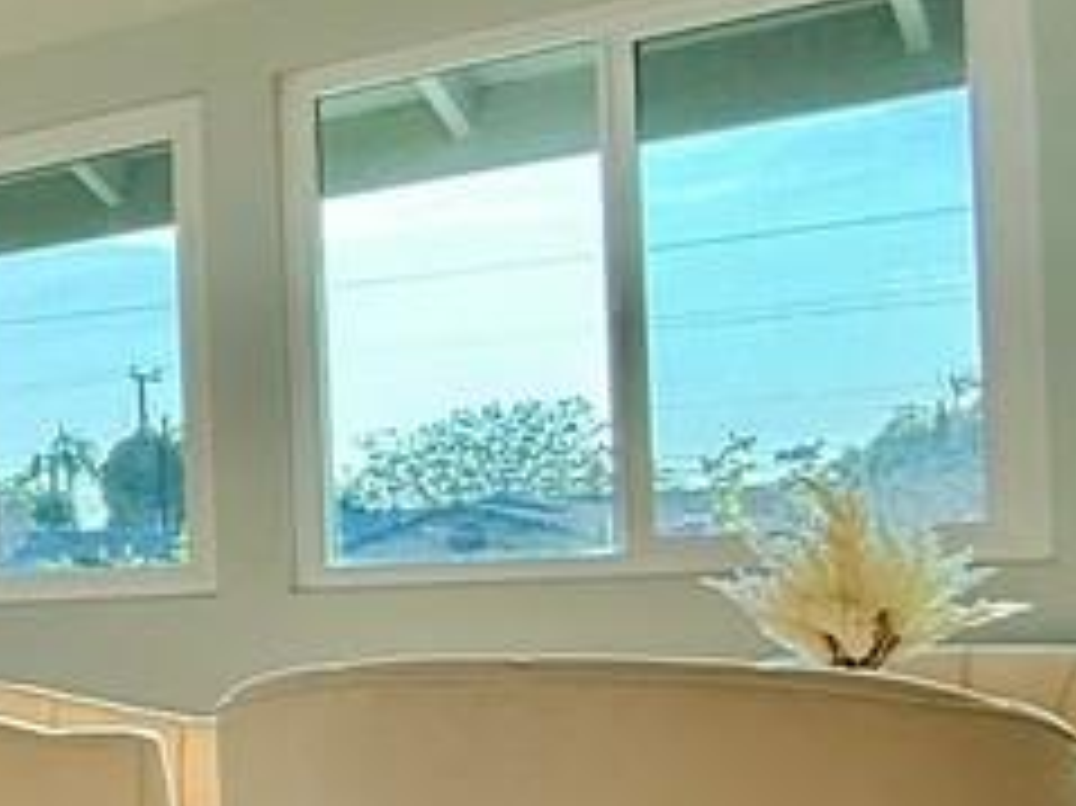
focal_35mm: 60
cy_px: 635
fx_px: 1864
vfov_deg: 24.0
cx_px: -1117
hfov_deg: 18.7
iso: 50
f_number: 2.2
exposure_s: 1/133
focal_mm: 2.22
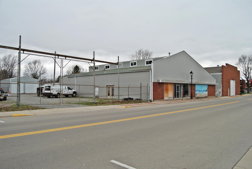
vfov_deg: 48.0
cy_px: 84
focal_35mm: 27
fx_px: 189
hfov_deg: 67.3
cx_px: 126
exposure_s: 1/125
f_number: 5.6
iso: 100
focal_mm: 18
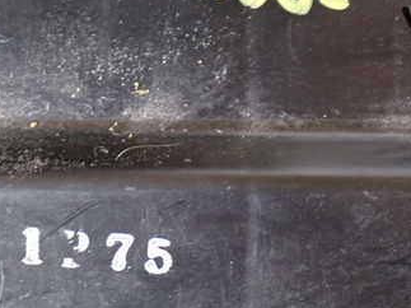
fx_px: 1104
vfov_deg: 15.8
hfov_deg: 21.1
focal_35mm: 93
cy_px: 230
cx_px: 205
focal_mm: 9.01
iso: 800
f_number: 3.2
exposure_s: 1/13
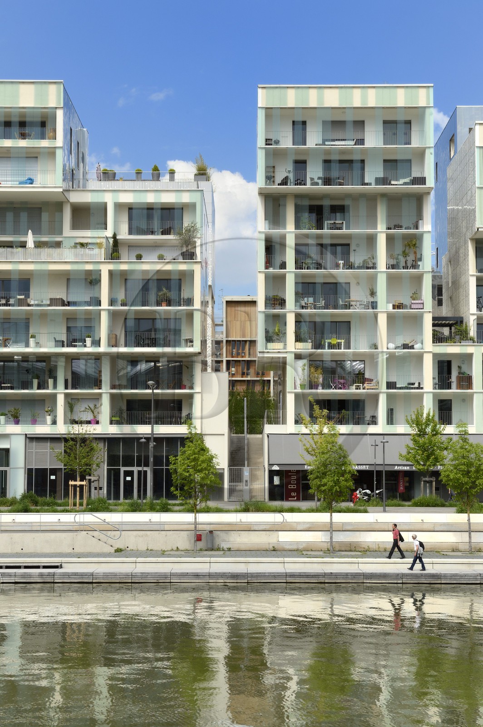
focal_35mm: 66
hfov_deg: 20.6
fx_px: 1330
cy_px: 364
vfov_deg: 30.5
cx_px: 242
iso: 400
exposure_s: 1/400
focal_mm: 66
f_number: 14
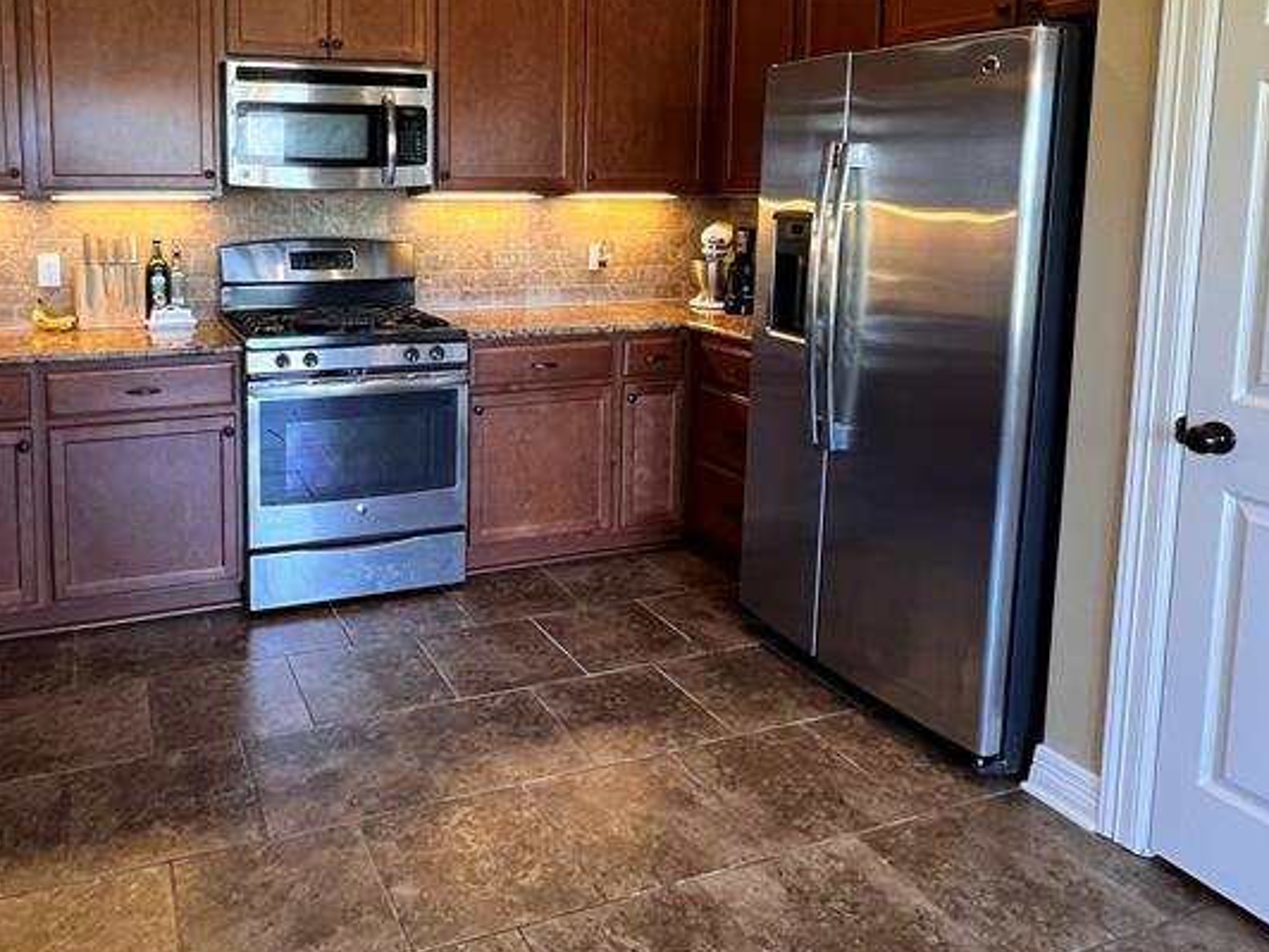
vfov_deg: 53.4
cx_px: 437
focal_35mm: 25
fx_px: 916
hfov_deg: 67.7
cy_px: 293
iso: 160
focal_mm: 1.57
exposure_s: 1/60
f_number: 1.8
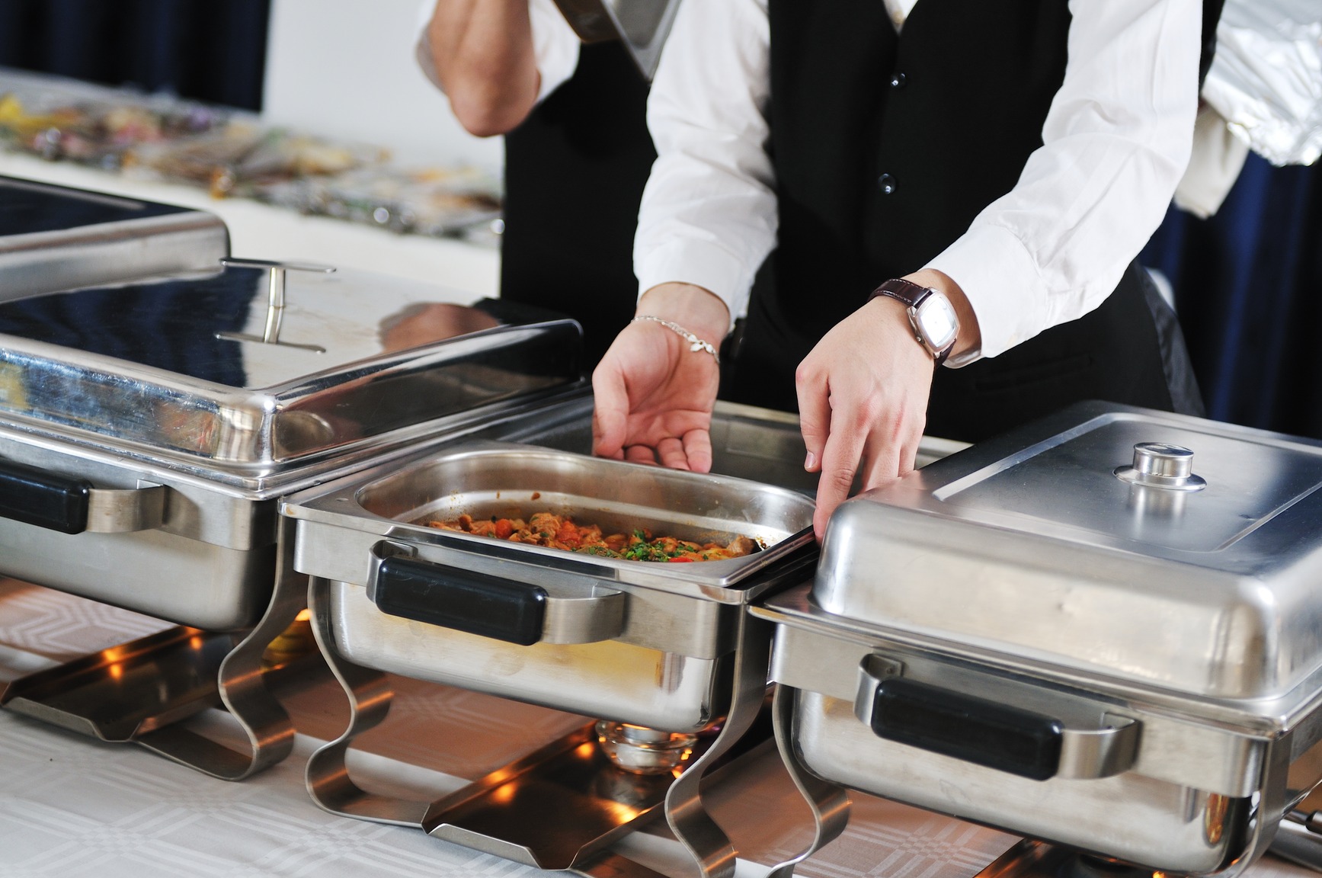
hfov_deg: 24.6
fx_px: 3026
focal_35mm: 82
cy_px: 439
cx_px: 661
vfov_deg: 16.5
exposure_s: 1/50
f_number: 2.8
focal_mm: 55
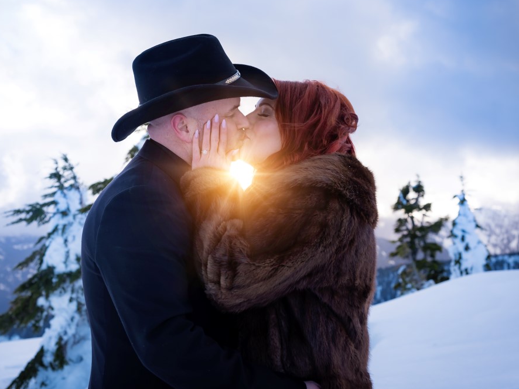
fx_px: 1110
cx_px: 214
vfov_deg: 19.9
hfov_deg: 26.3
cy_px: 187
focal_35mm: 74
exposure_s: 1/250
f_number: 8
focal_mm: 62
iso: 200
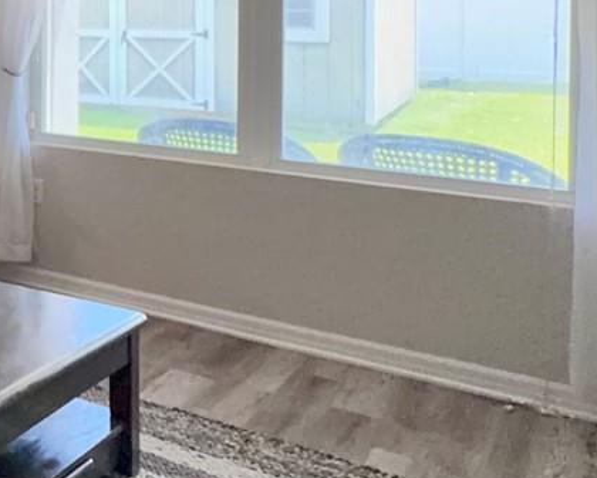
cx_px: -380
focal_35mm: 52
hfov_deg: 24.3
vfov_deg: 27.6
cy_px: 9
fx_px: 919
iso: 200
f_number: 2.2
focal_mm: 2.22
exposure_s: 1/60
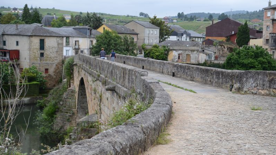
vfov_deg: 21.6
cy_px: 86
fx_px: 406
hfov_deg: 37.5
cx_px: 138
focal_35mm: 56
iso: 100
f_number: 3.5
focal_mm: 35
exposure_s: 1/400
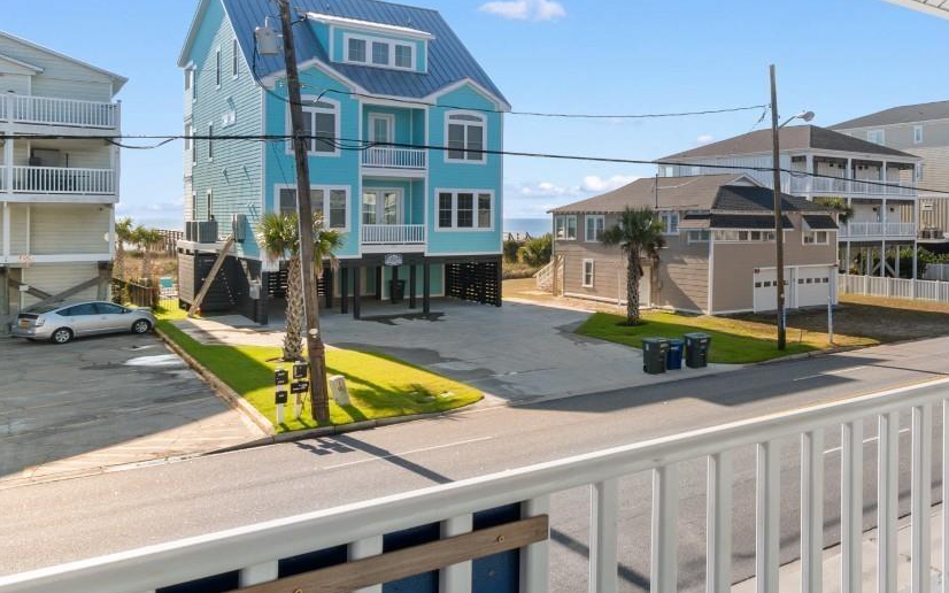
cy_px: 218
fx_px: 776
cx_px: 801
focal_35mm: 30
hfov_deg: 56.7
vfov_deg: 41.5
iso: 100
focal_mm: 10
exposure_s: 1/400
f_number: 10
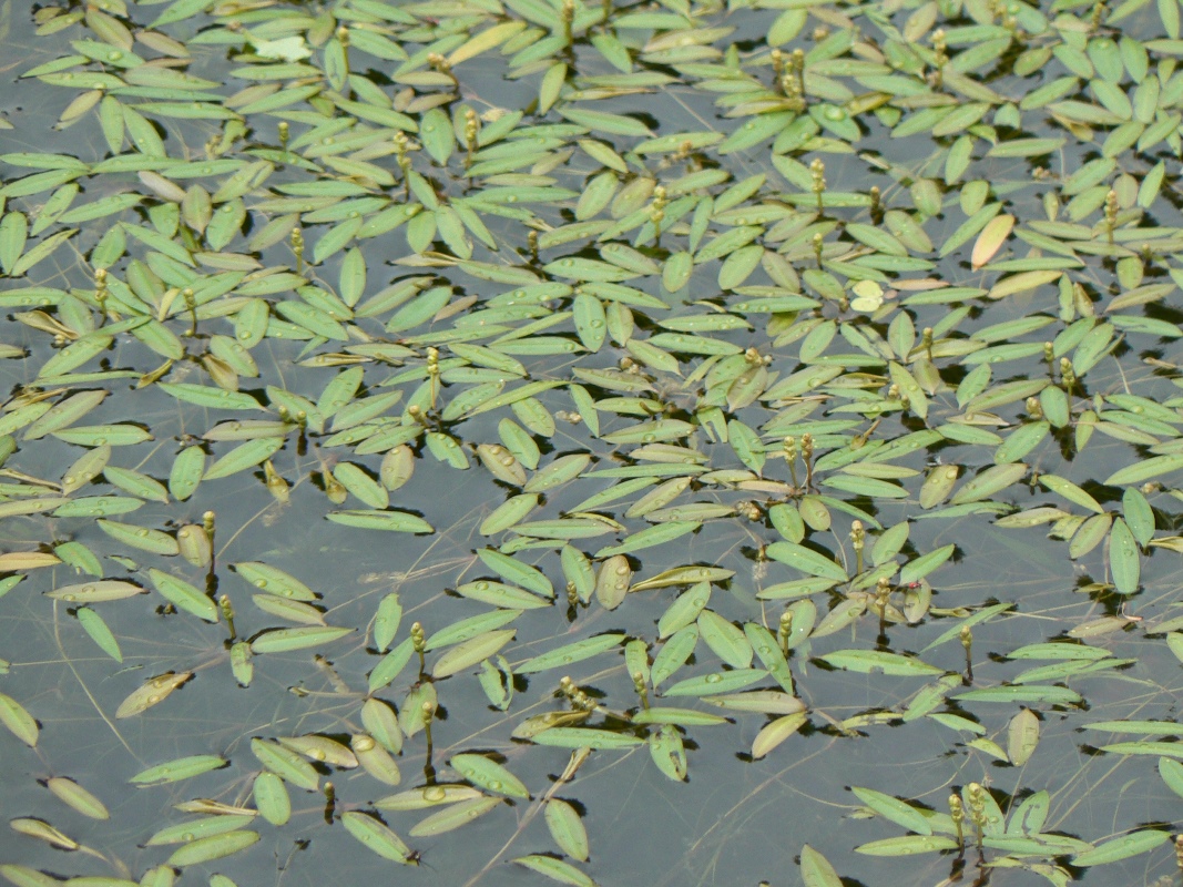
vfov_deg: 3.9
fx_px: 13190
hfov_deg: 5.1
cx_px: 592
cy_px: 444
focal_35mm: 386
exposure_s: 1/200
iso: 80
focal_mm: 64.3
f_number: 5.6
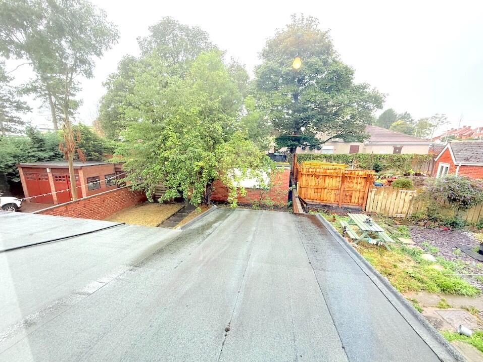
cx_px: 234
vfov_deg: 81.6
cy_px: 193
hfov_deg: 98.1
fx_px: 209
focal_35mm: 15
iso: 50
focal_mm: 2.22
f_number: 2.2
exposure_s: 1/100
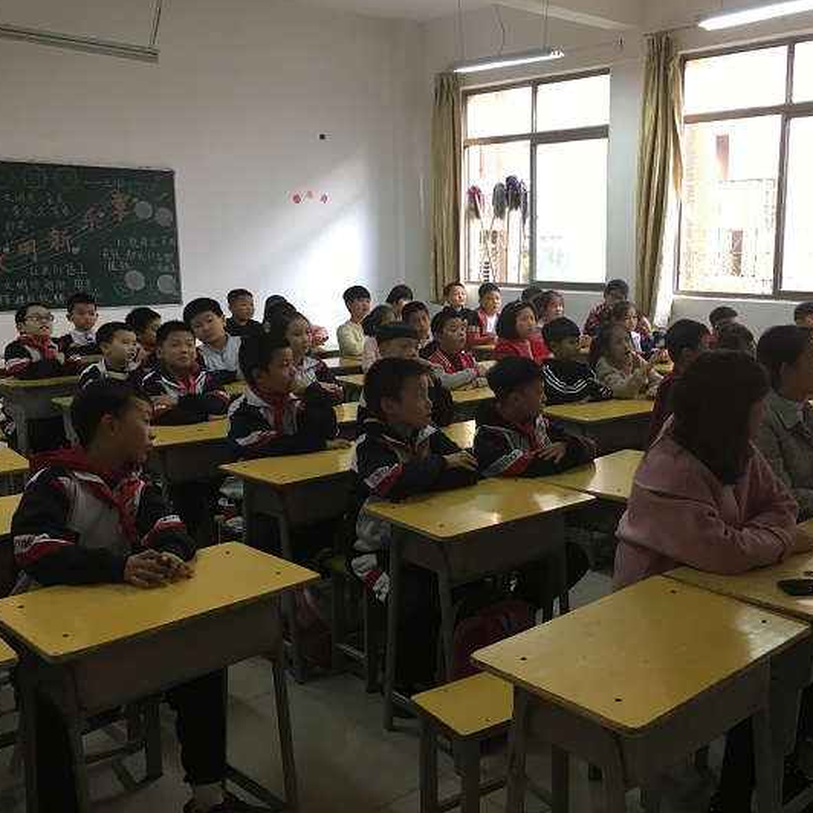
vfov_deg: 47.2
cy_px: 400
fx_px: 930
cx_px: 544
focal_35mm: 35
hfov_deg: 46.5
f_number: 2.2
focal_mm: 4.15
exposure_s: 1/33
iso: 80
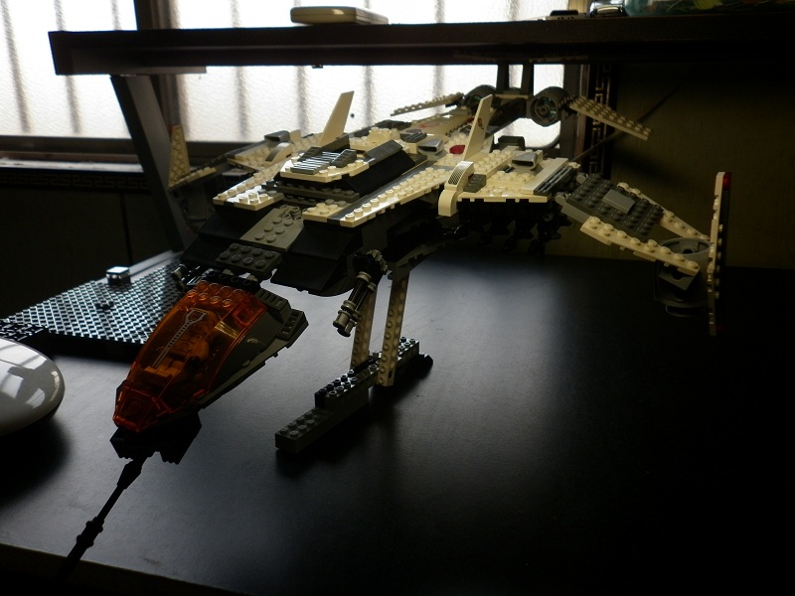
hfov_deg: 63.4
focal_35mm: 28
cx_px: 398
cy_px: 298
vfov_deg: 49.7
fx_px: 643
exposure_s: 1/125
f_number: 2.8
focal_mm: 5
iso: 80
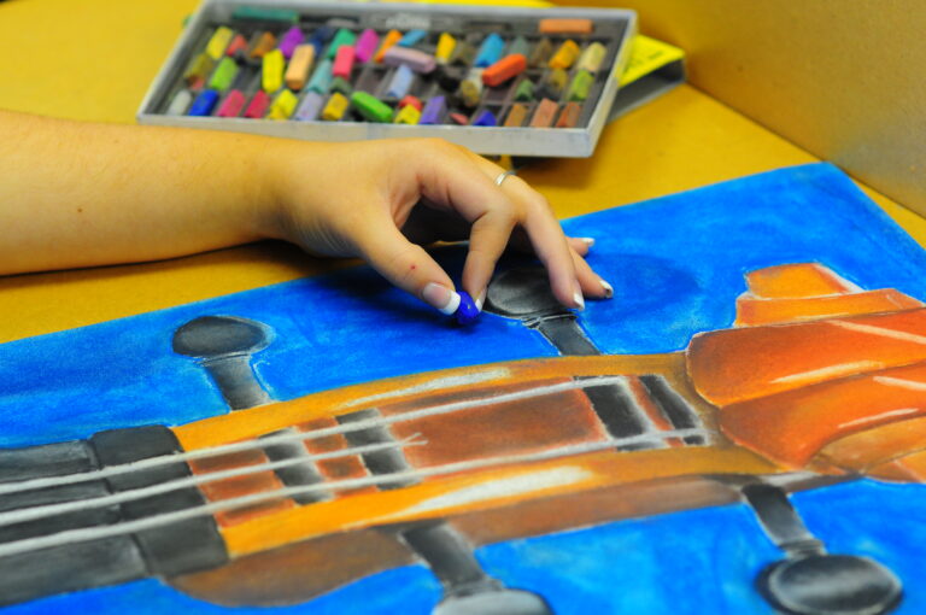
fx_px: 3275
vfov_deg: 10.7
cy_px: 308
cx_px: 463
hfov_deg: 16.1
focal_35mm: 128
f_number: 2.8
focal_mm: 85
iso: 640
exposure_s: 1/80
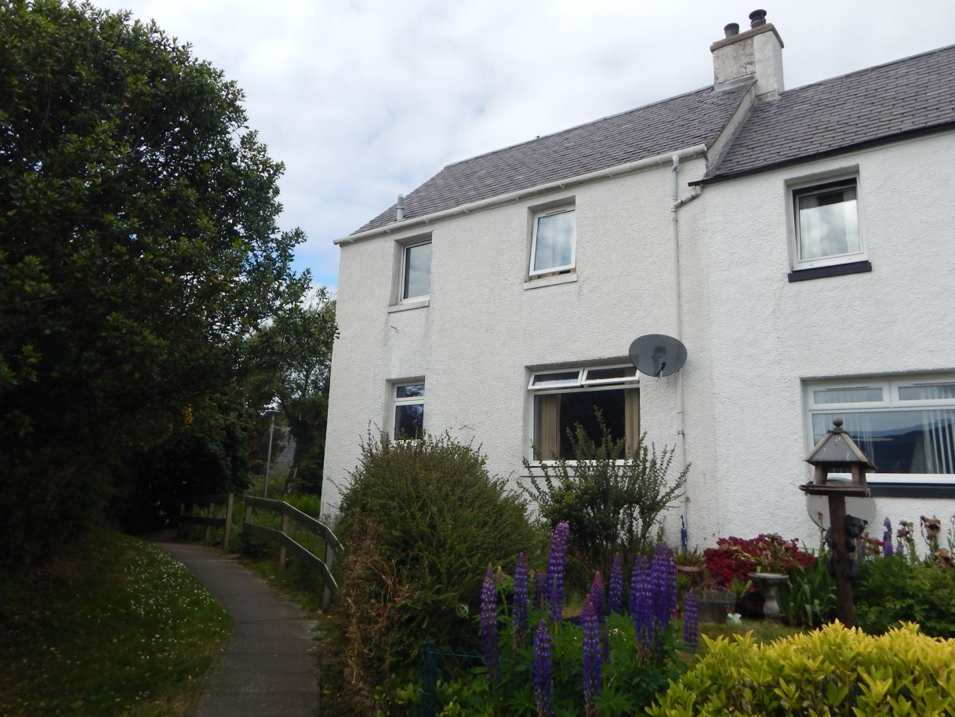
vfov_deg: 53.0
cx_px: 467
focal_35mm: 26
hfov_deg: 67.3
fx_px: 717
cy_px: 336
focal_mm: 4
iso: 125
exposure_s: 1/500
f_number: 6
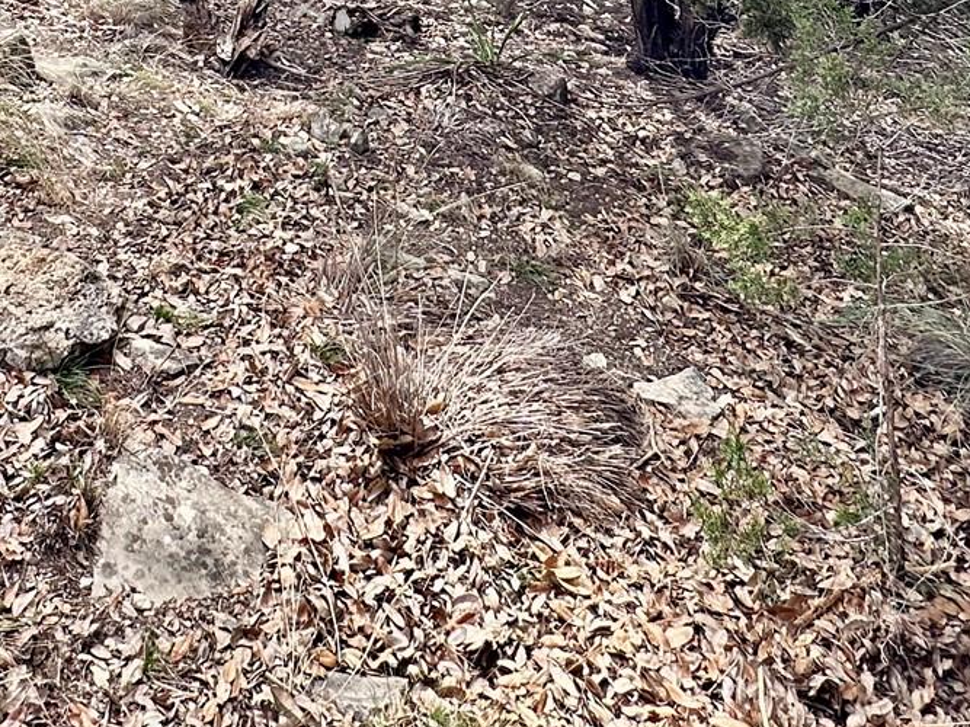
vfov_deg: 25.9
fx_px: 1205
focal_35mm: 43
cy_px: -334
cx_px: 348
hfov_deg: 43.4
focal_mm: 2.22
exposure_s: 1/360
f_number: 2.2
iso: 40
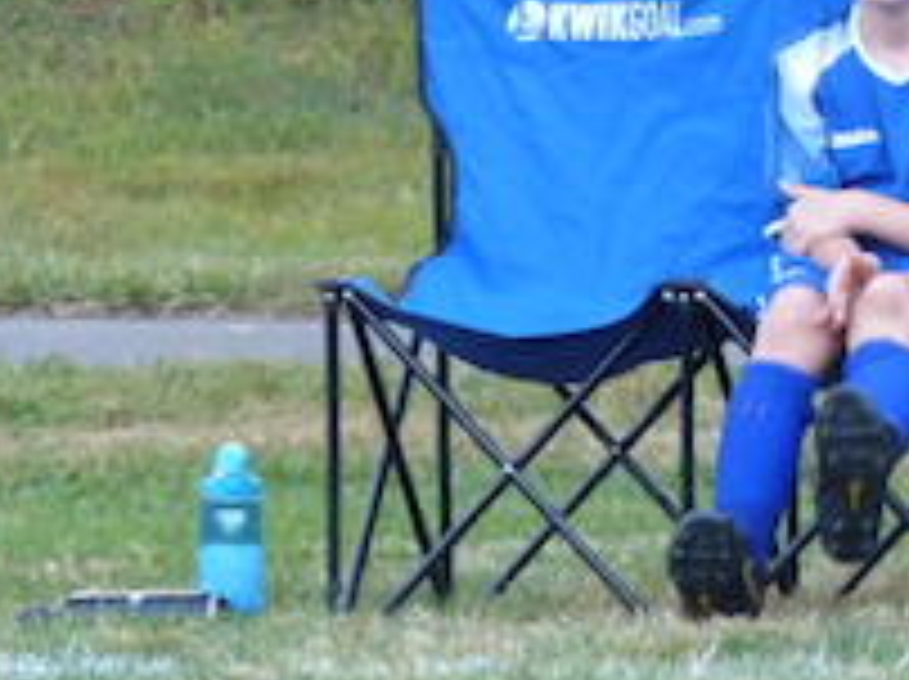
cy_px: 77
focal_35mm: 1586
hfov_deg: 1.3
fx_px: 41598
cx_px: 925
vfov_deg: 0.9
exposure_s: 1/50
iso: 400
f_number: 5
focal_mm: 108
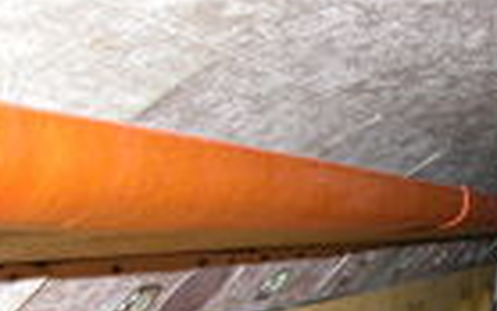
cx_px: 690
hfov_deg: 17.9
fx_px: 1450
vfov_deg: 11.9
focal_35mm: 107
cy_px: 408
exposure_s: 1/60
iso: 200
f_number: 2.8
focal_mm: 8.9
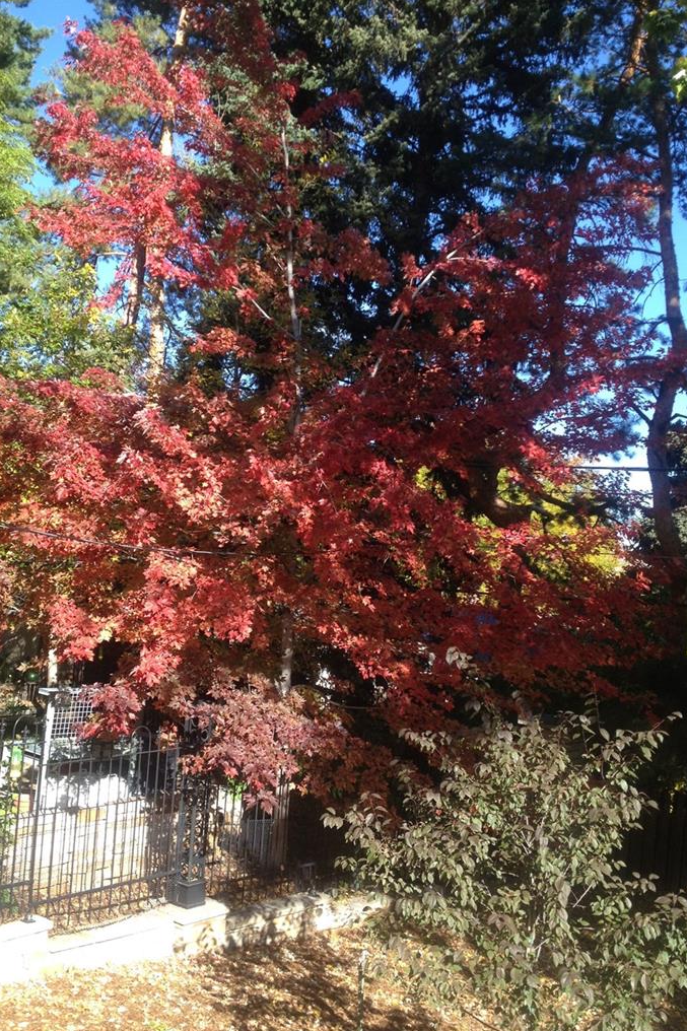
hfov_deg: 31.1
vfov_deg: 45.4
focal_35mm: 43
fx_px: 1231
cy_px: 527
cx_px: 276
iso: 50
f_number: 2.4
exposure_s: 1/452
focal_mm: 4.28
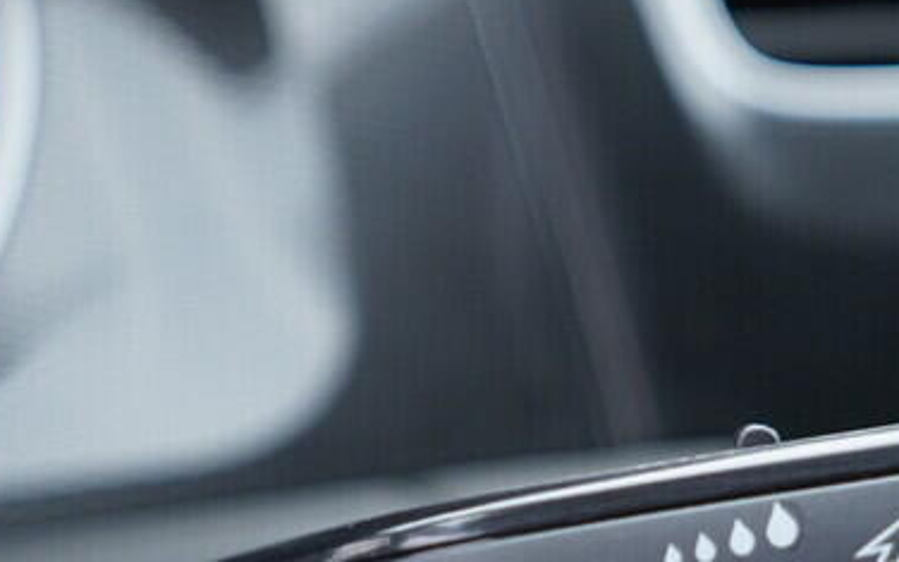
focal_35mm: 100
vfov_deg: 12.9
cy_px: 556
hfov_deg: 20.7
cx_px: 658
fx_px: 2450
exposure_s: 1/40
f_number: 2.8
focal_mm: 24
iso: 320
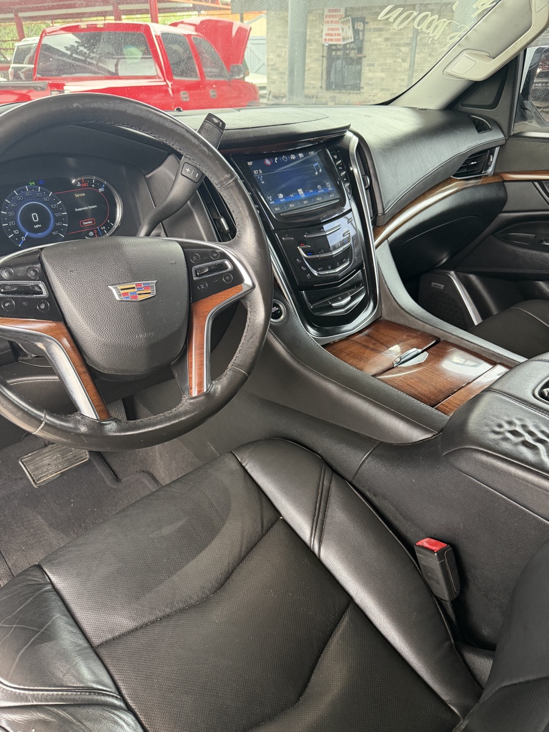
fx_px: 508
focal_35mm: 24
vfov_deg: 71.6
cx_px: 274
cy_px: 366
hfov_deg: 56.8
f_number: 1.78
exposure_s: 1/60
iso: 320
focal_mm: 6.76
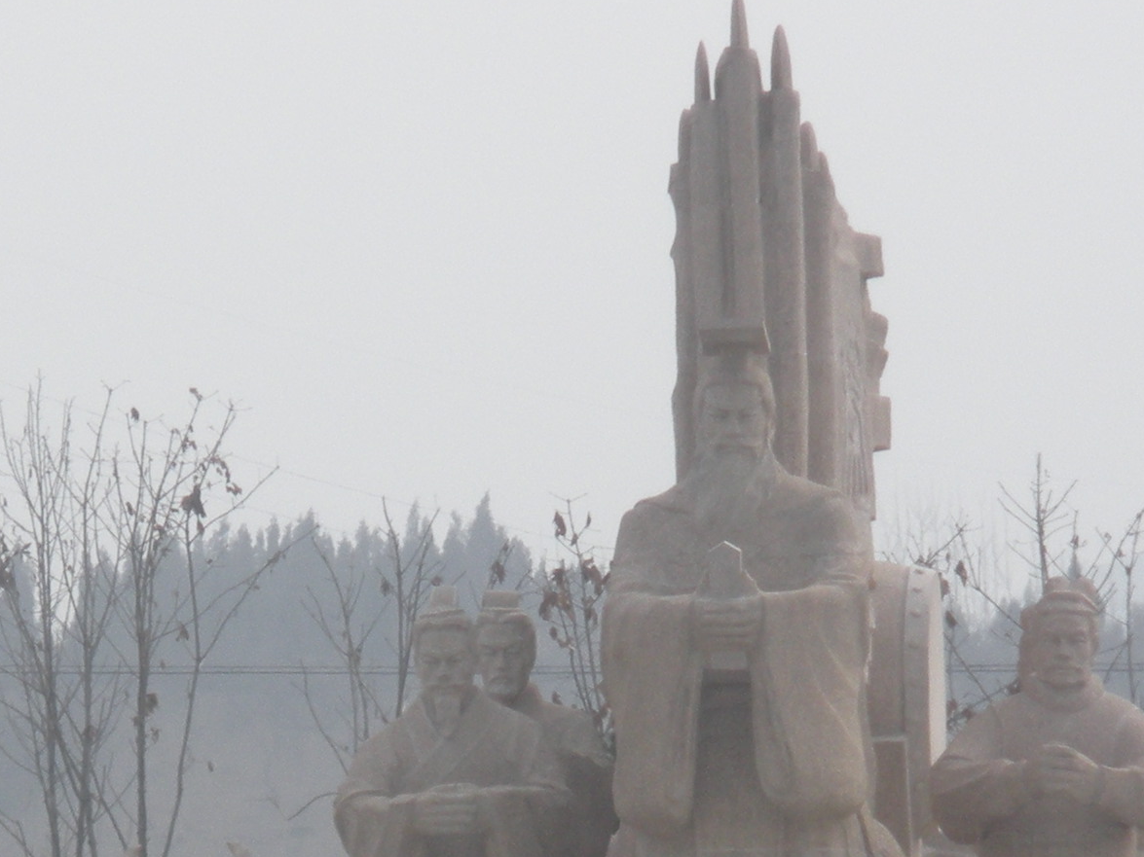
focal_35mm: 559
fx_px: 18472
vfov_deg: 2.7
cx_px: 274
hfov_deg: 3.5
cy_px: 1092
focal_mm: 31.5
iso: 64
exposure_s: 1/324
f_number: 5.6
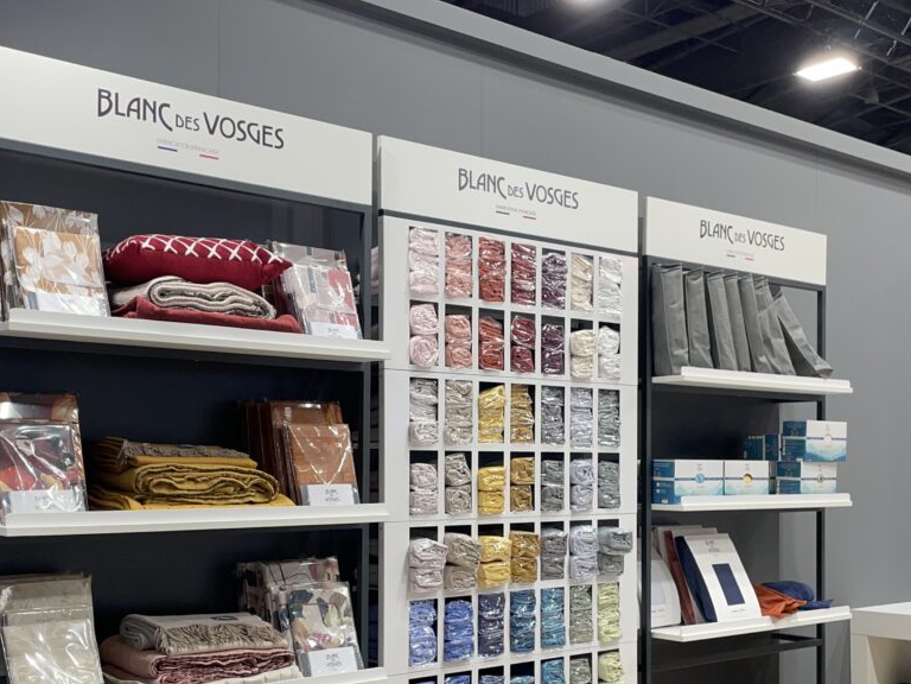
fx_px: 1158
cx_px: 426
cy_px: 454
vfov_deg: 32.6
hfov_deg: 42.9
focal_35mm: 44
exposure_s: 1/100
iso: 64
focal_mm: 4.2
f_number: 1.6
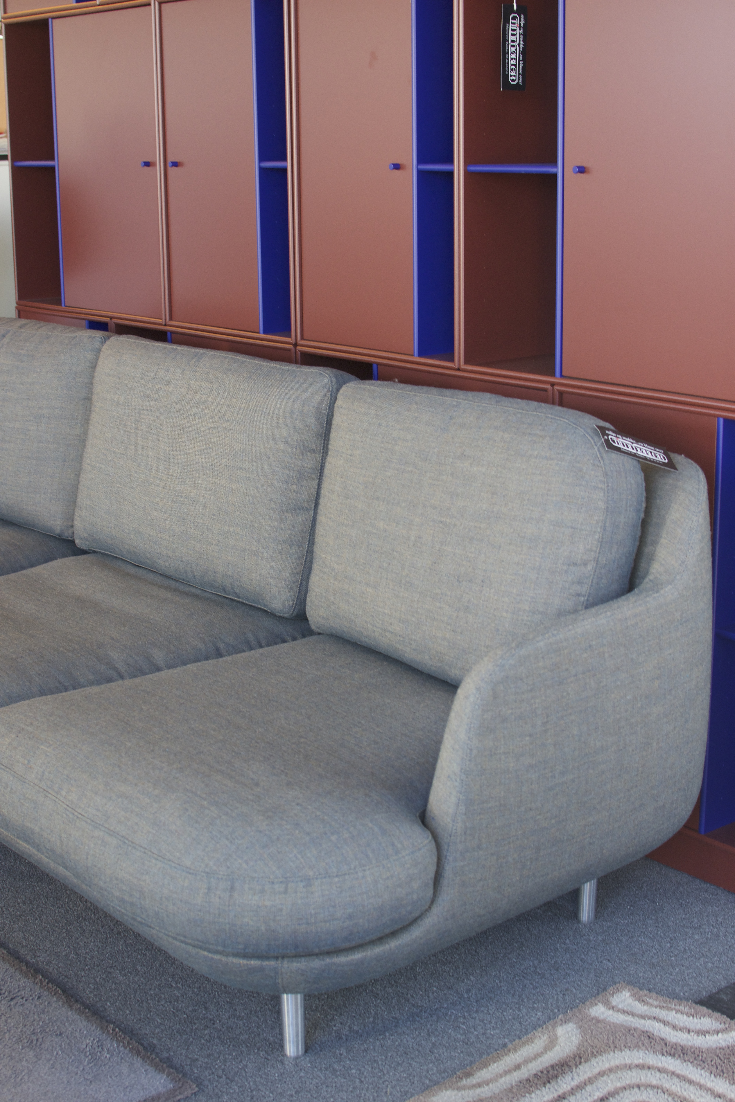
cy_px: 551
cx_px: 368
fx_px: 1608
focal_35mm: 52
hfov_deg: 25.8
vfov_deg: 37.9
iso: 640
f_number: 4.5
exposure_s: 1/80
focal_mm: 35
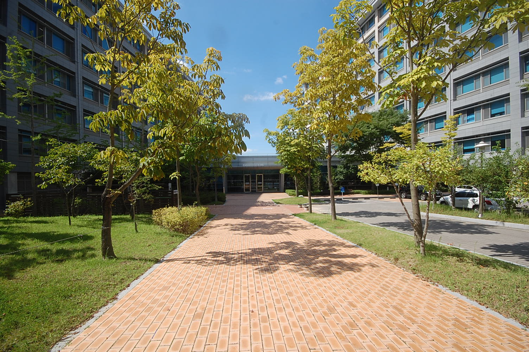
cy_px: 176
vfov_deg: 72.0
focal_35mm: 16
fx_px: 242
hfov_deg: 95.0
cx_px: 264
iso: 200
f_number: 8
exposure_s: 1/250
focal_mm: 11
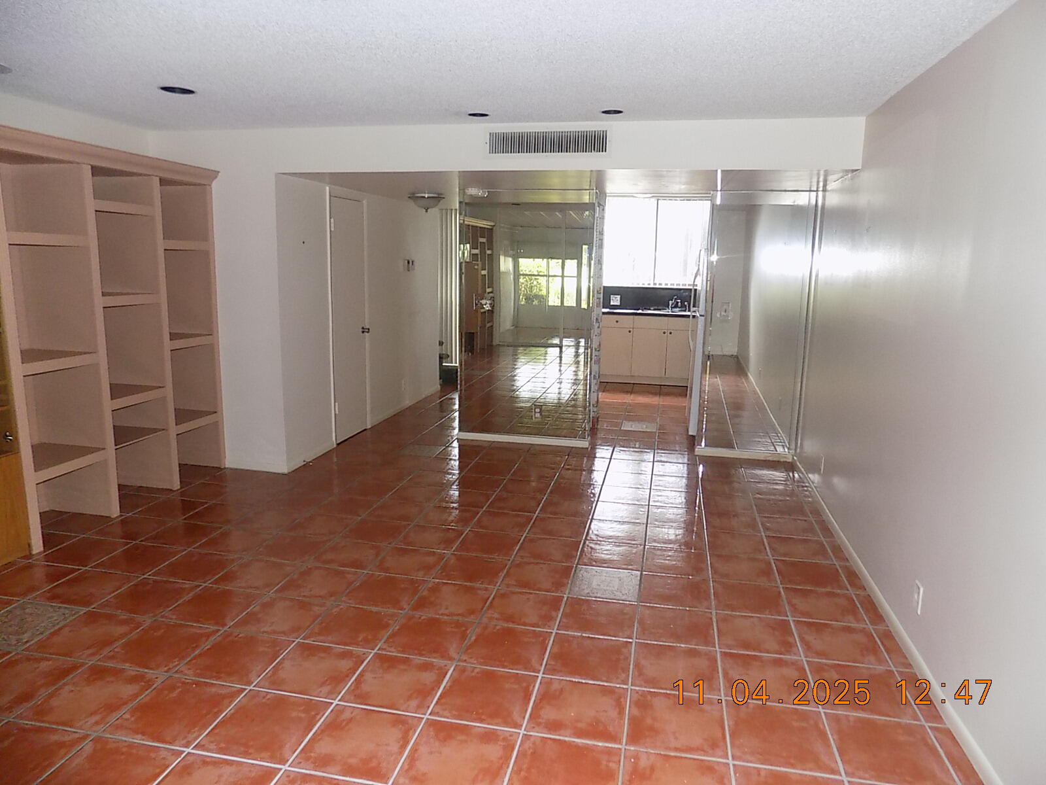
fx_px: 695
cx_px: 523
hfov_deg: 73.9
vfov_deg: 58.9
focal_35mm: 23
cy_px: 392
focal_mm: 4
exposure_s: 1/30
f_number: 3.1
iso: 280
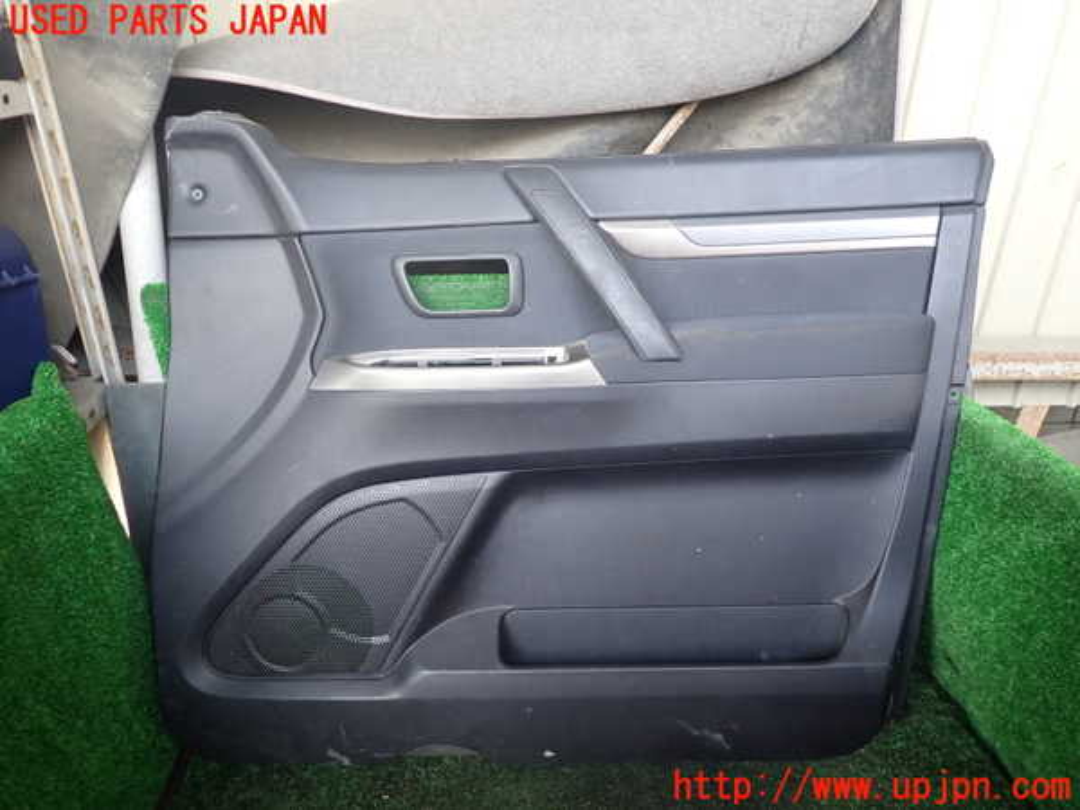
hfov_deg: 69.4
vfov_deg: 54.9
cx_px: 540
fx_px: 780
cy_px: 405
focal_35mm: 25
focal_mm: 4.5
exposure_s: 1/50
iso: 200
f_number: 2
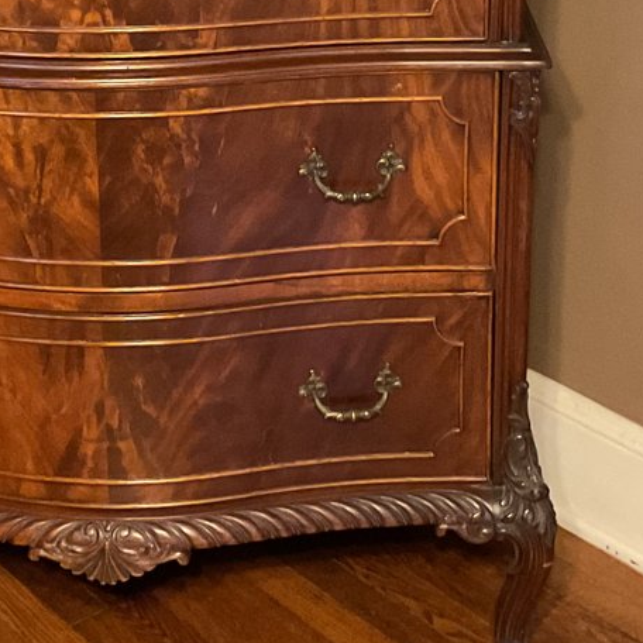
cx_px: 229
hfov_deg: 20.4
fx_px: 1786
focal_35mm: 85
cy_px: 12
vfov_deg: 19.8
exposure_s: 1/25
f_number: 1.8
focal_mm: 3
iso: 400
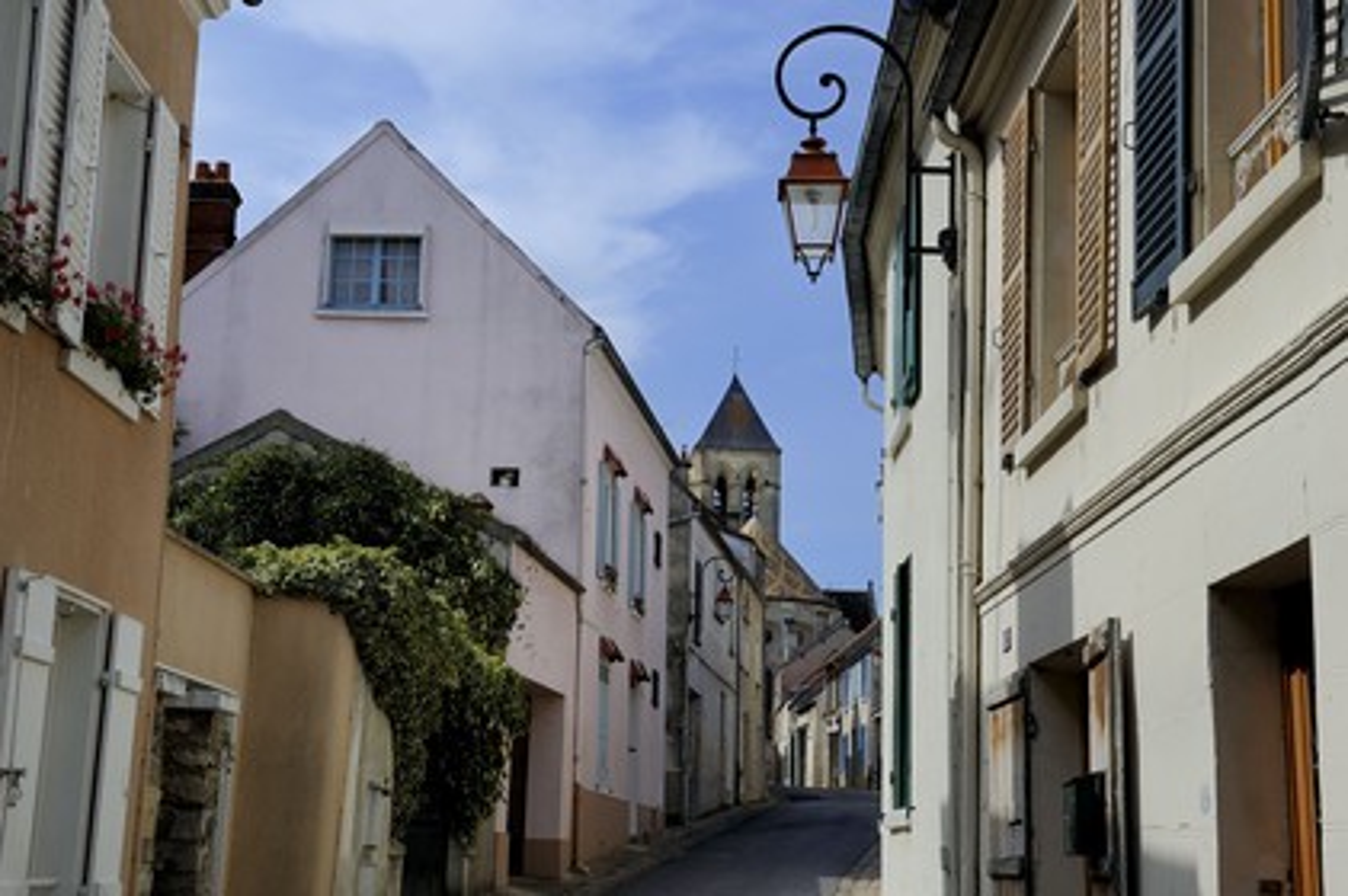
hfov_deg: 39.6
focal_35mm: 50
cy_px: 448
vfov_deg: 27.0
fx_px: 1871
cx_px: 674
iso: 200
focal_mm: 50
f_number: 14
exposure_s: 1/160
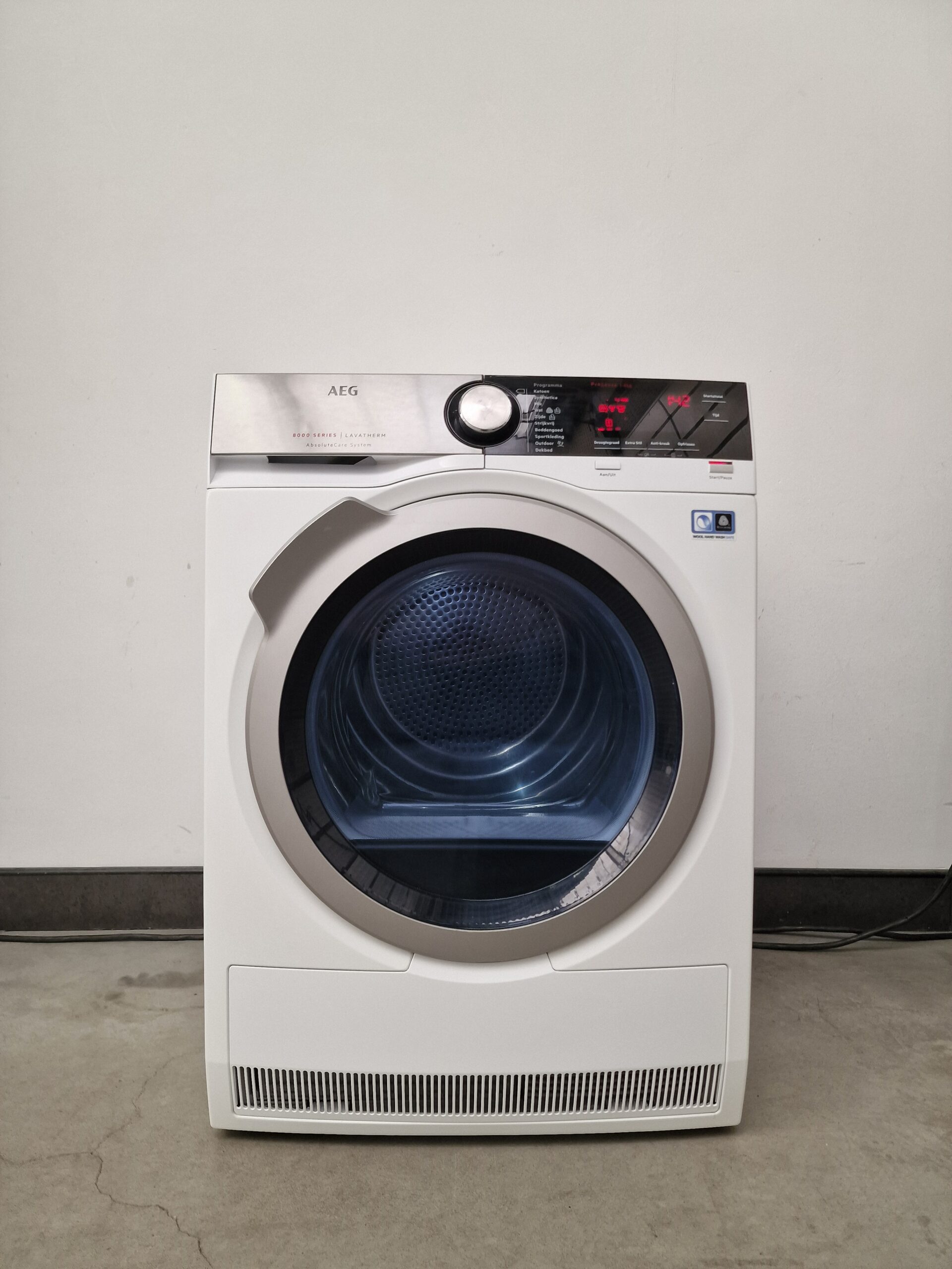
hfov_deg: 58.9
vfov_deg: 73.9
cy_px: 634
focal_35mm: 23
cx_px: 476
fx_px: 843
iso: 100
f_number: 1.8
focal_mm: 6.4
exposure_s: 1/180
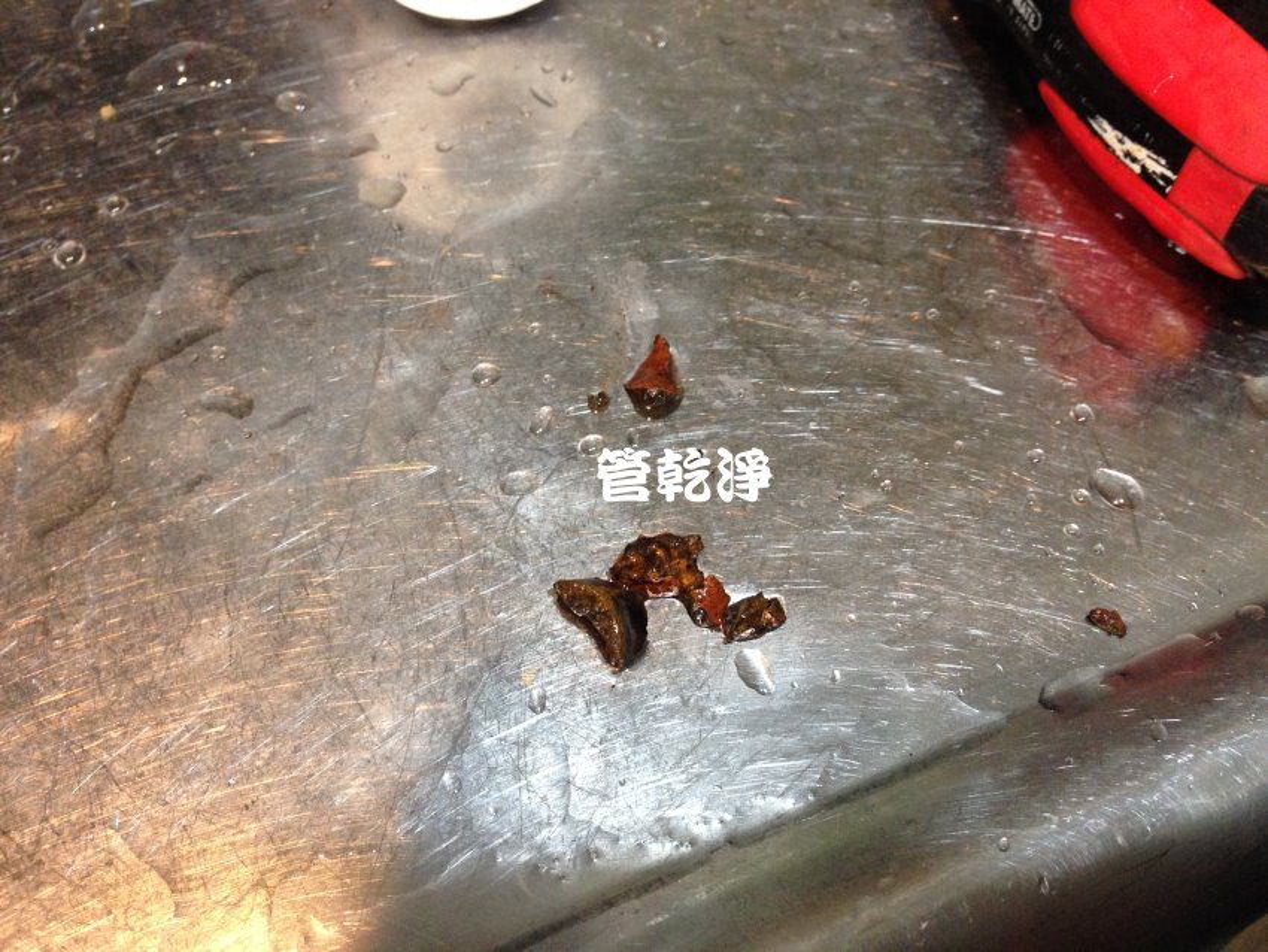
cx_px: 634
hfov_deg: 55.3
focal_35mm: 33
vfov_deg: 43.0
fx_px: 1209
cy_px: 476
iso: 250
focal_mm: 4.12
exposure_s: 1/20
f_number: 2.4
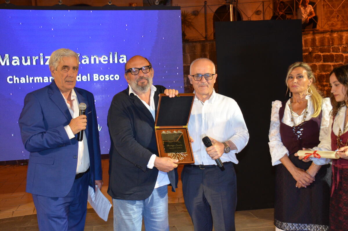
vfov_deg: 29.7
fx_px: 434
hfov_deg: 43.7
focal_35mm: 45
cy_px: 116
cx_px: 174
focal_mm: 30
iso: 1600
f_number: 4.2
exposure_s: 1/60
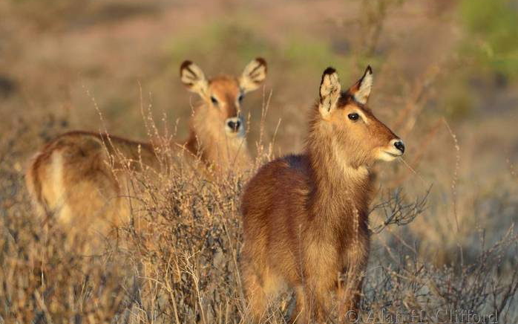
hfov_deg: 3.7
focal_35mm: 566
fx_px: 7989
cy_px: 162
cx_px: 259
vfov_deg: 2.3
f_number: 5.6
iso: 320
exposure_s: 1/500
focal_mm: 370
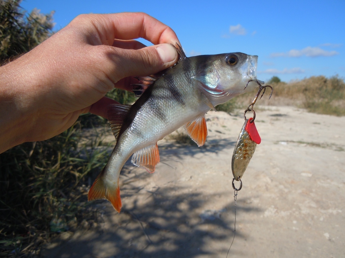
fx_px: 299
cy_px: 129
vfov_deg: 46.8
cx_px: 172
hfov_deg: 60.0
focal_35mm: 30
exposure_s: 1/250
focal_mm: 5.4
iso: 100
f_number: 7
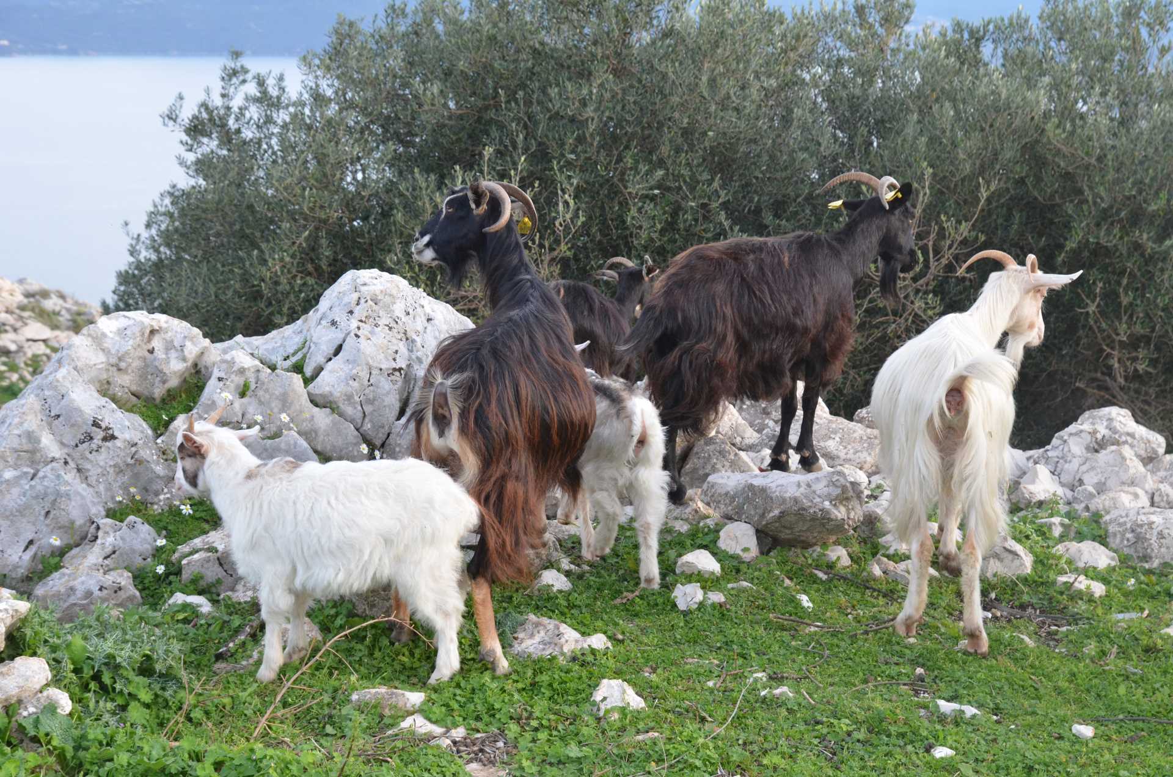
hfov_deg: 35.1
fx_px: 1854
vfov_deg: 23.7
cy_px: 388
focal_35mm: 57
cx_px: 586
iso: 800
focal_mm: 38
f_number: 6.3
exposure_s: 1/160
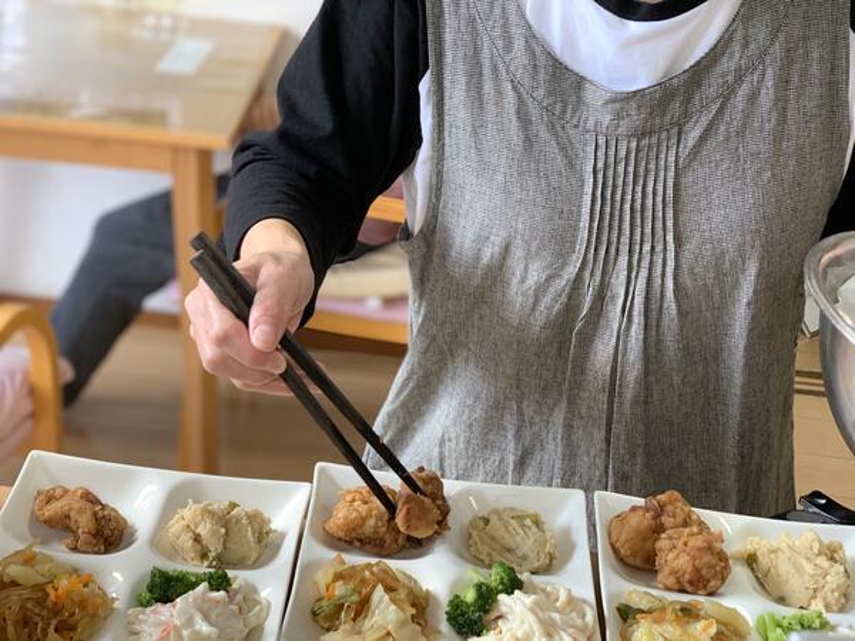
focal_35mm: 52
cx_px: 428
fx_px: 1284
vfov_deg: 28.0
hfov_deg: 36.8
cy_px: 320
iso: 125
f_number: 2.4
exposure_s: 1/77
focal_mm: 6
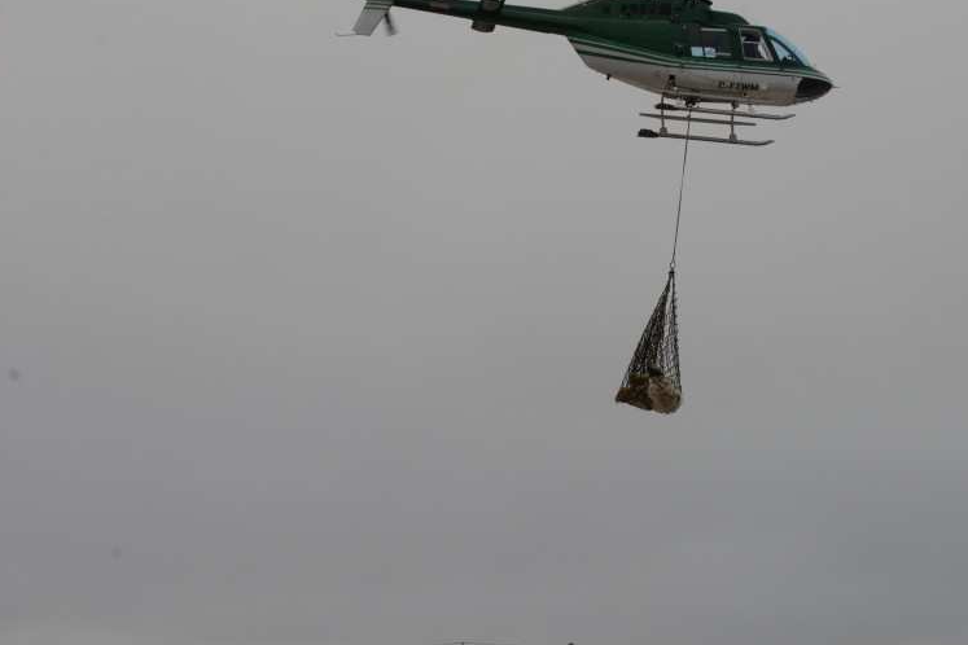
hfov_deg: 21.2
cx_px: 630
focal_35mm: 96
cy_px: 270
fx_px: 2581
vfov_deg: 14.2
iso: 500
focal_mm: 70
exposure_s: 1/1000
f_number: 9
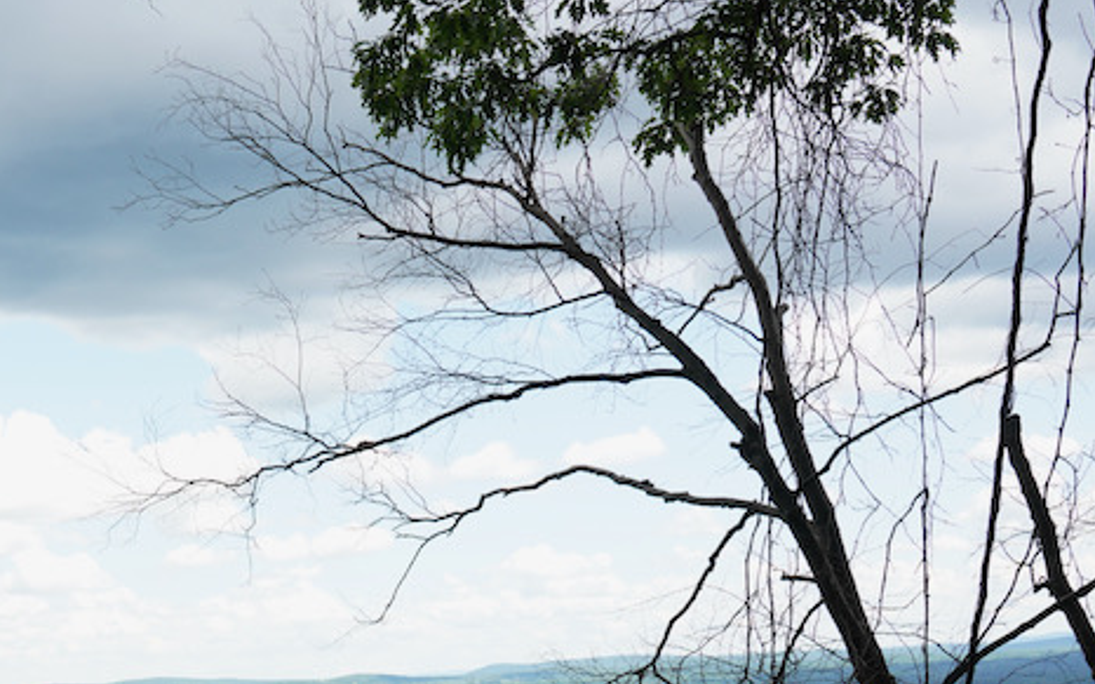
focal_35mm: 65
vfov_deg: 19.2
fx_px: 1939
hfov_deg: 30.4
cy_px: 751
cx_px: 143
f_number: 10
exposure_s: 1/250
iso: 400
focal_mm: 29
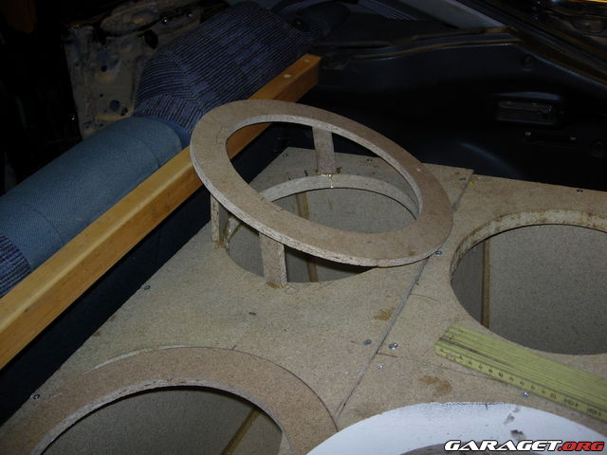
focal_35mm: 38
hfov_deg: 49.0
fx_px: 666
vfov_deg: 37.7
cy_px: 228
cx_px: 304
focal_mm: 7.8
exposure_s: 1/64
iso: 79
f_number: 2.8
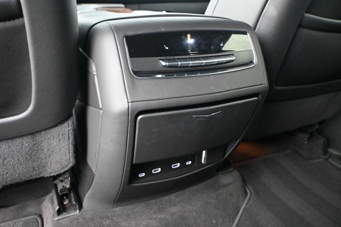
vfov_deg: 43.6
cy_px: 114
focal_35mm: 30
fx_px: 284
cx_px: 170
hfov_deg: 62.0
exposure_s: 1/60
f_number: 3.8
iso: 8000
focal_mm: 20
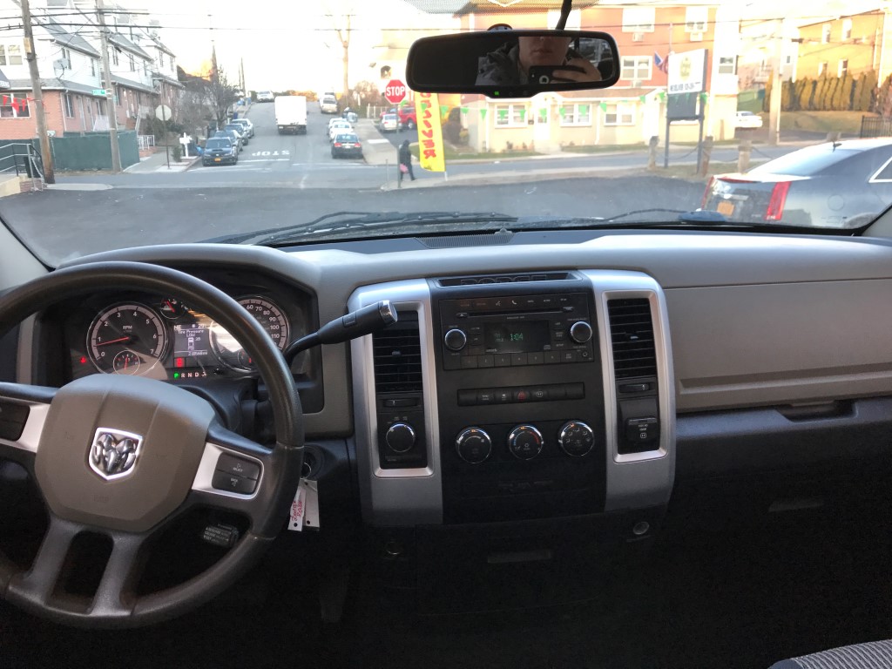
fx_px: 722
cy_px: 334
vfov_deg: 49.7
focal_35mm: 28
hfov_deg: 63.4
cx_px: 446
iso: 32
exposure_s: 1/60
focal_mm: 3.99
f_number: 1.8
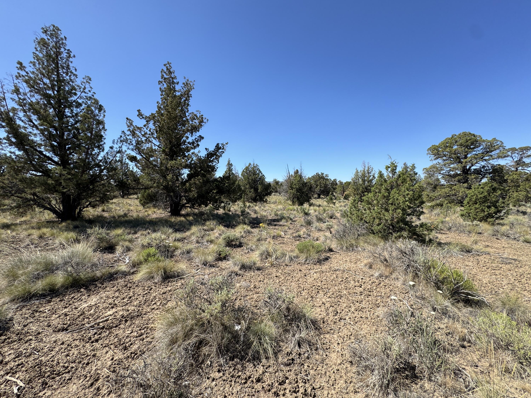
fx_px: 215
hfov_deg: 102.1
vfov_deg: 85.7
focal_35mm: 14
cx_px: 266
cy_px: 199
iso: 40
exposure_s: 1/1126
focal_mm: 2.22
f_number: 2.2
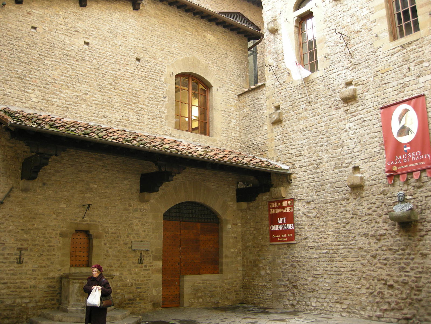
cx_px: 216
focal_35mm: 36
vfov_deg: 39.7
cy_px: 162
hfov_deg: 51.4
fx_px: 448
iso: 93
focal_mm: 7.5
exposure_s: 1/59.6
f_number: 2.7
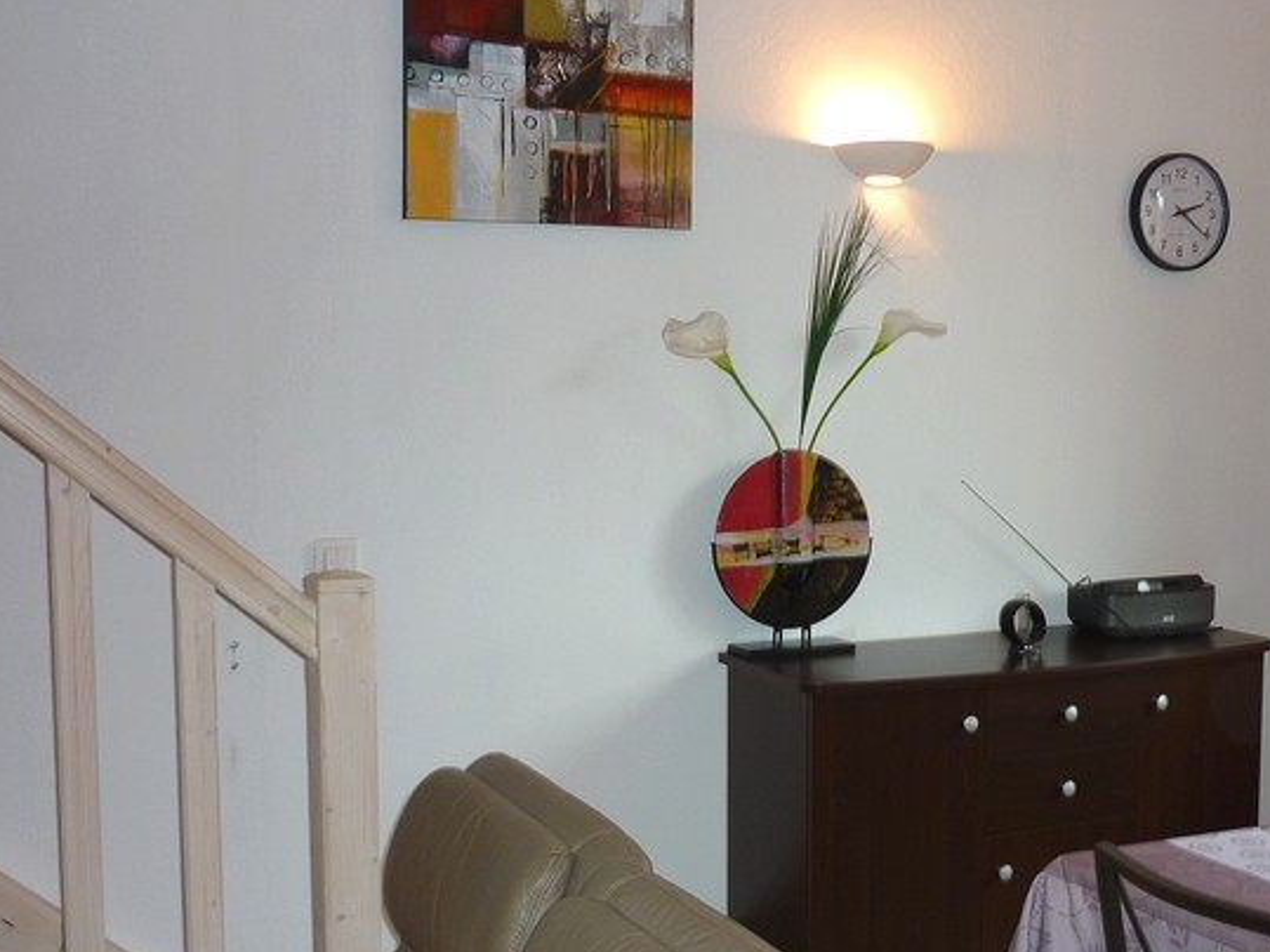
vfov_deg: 29.6
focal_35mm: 49
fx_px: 1797
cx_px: 811
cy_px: 533
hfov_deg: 38.6
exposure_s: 1/30
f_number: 2.8
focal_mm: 5.5
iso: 125
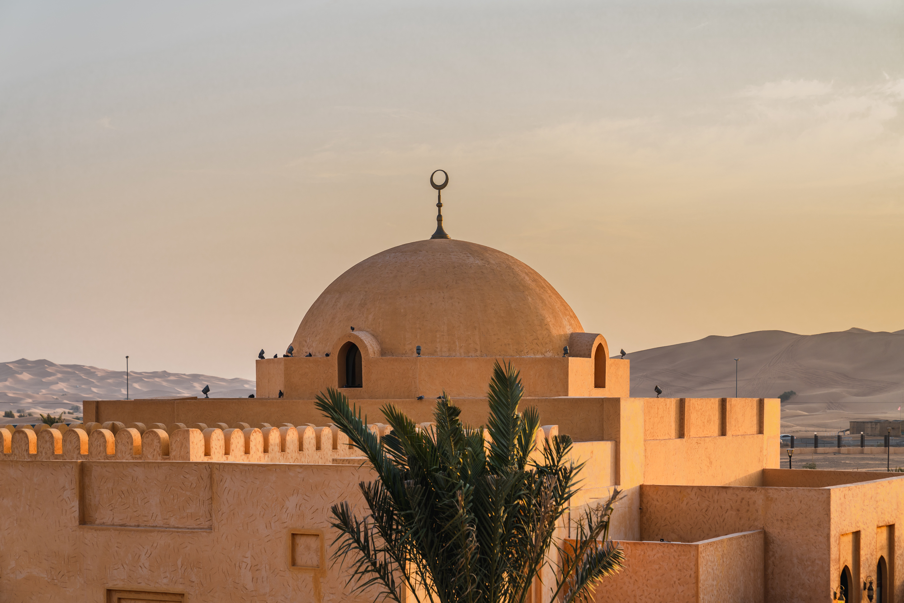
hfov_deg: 28.8
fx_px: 1758
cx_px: 452
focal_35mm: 70
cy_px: 302
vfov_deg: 19.5
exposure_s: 1/160
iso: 80
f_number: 4
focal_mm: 70
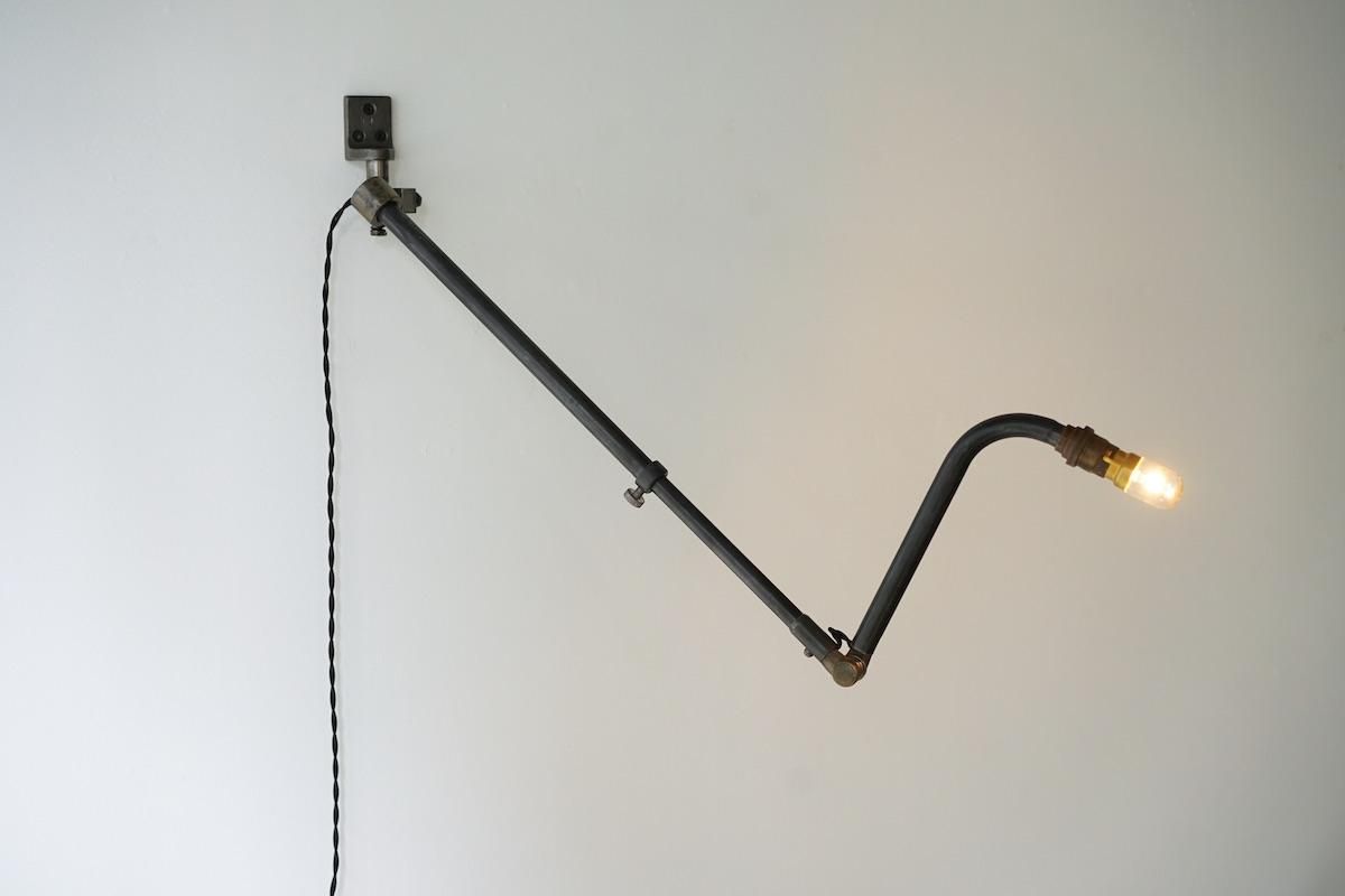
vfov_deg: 24.6
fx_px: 2055
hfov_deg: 36.2
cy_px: 448
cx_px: 672
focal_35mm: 55
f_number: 4
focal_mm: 55
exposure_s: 1/125
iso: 800
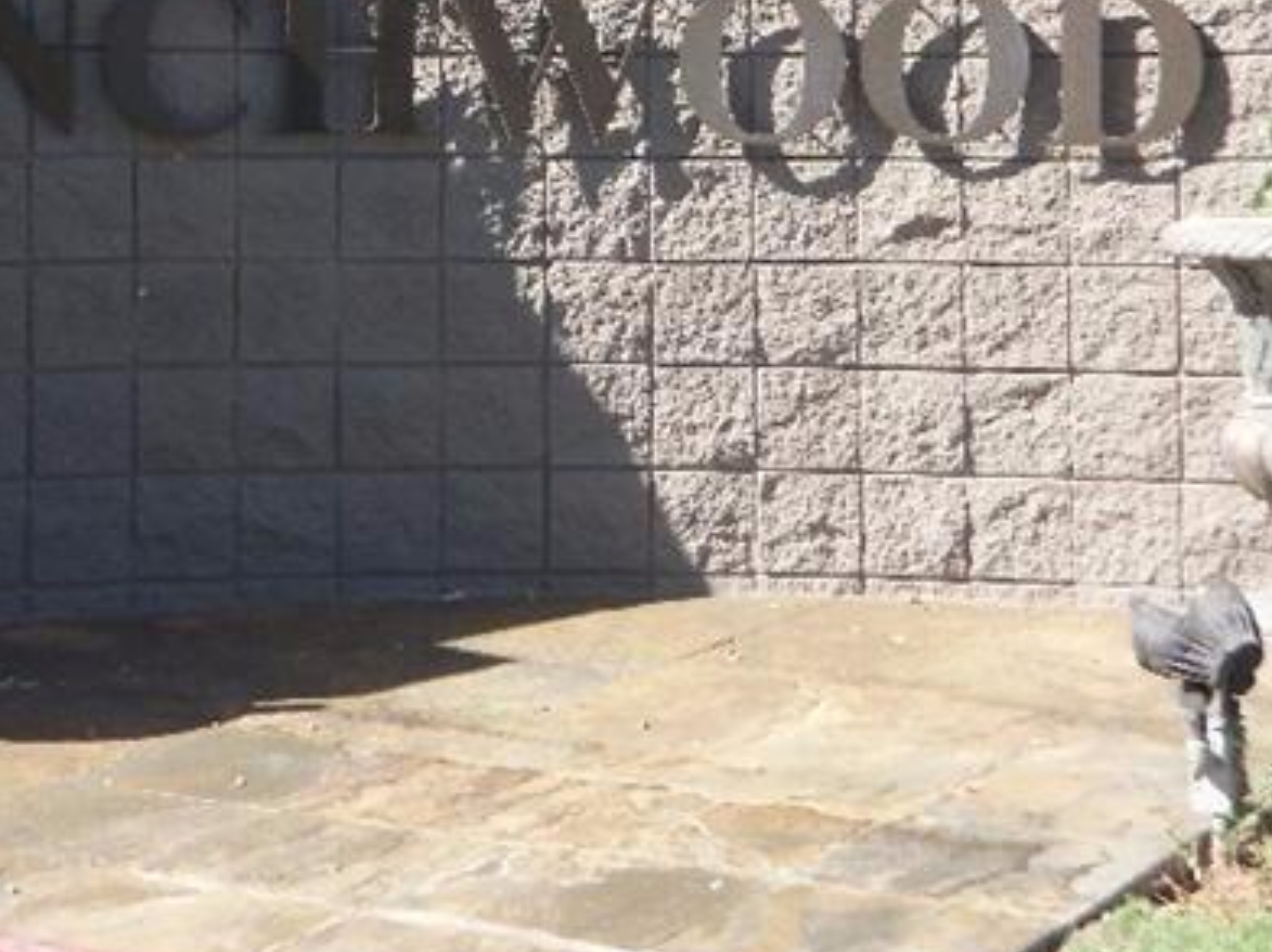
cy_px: 60
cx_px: 350
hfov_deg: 20.3
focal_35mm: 96
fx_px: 3527
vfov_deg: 15.2
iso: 64
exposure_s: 1/160
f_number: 4.6
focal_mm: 8.7
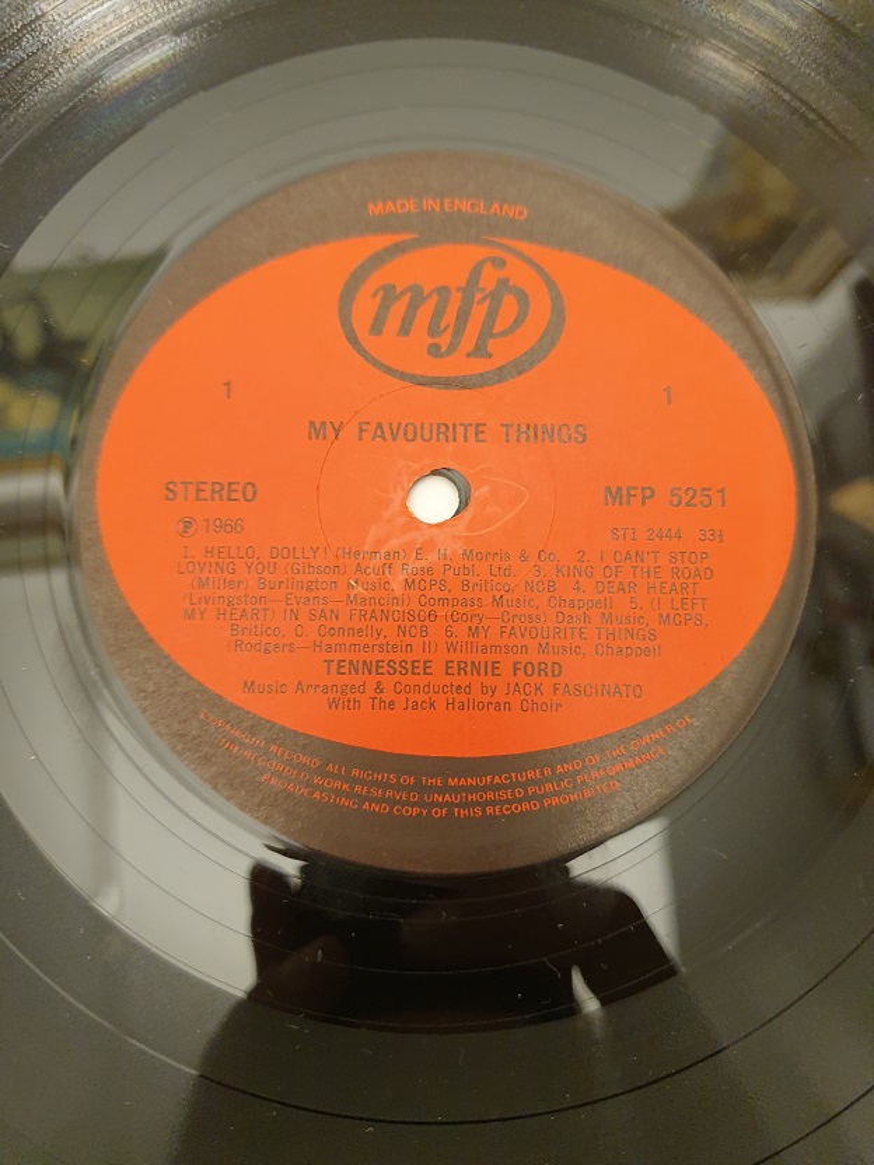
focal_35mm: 26
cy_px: 582
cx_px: 437
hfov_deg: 53.1
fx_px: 875
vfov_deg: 67.3
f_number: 1.5
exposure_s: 1/50
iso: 250
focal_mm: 4.3
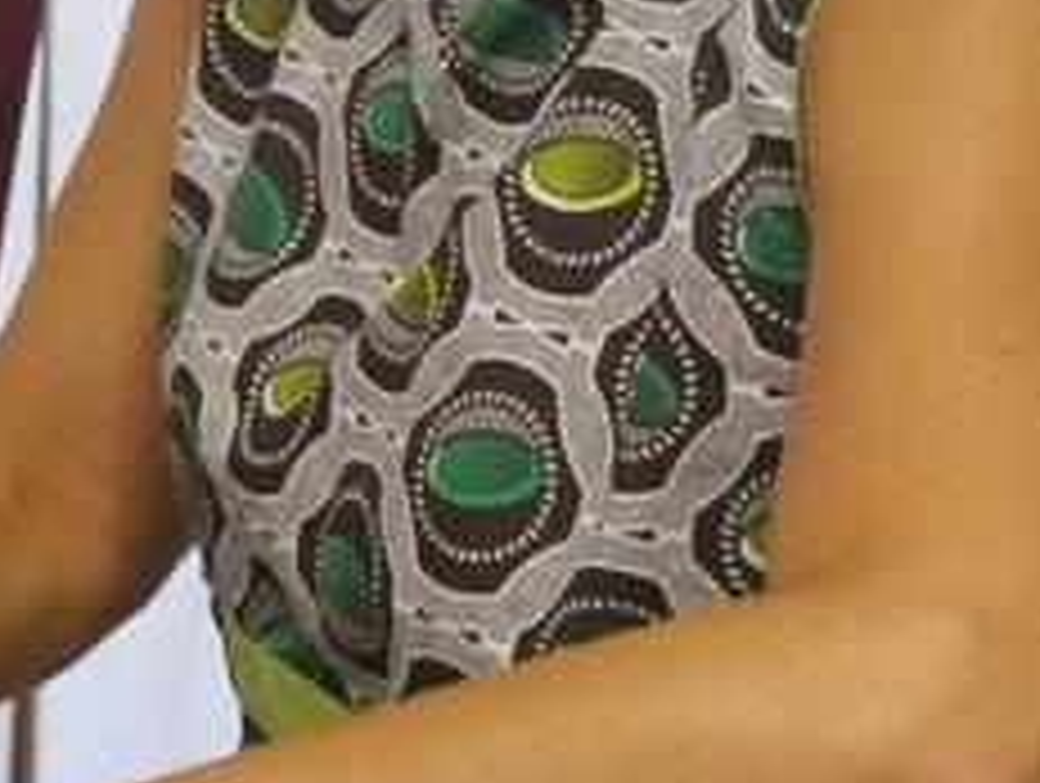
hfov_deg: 8.1
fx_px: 7282
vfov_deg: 6.1
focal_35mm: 242
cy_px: -346
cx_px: -297
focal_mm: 35
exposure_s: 1/60
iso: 3200
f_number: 5.6
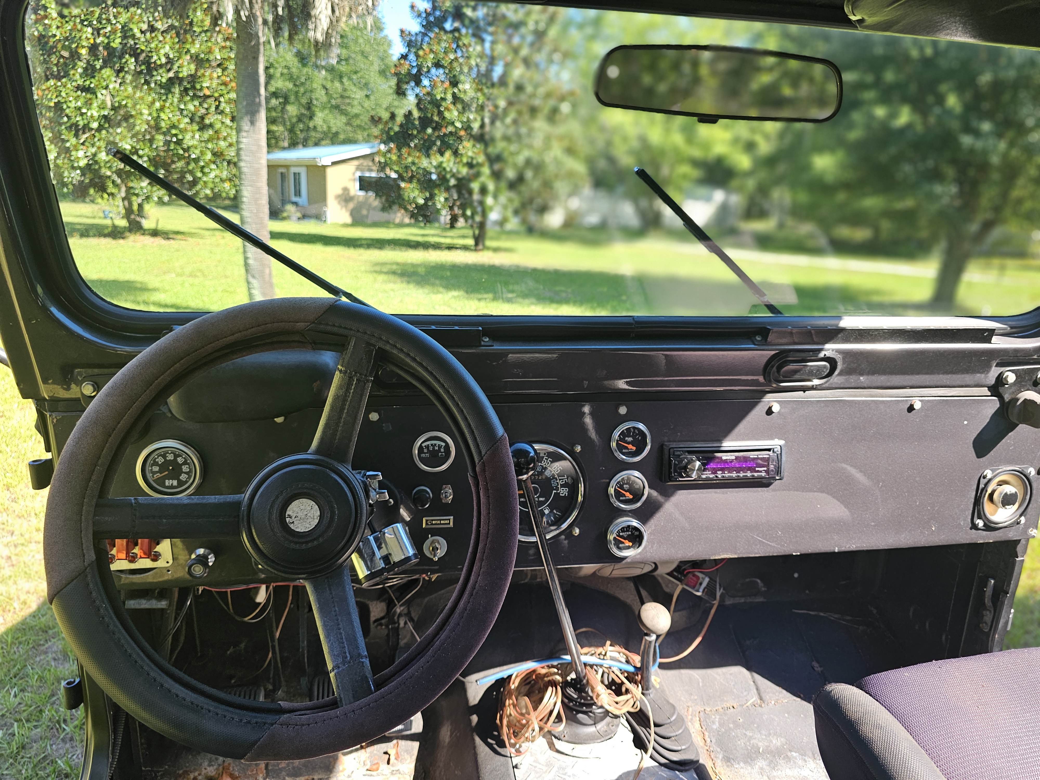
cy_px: 390
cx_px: 520
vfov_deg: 58.9
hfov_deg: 73.9
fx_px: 691
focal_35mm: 23
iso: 20
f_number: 1.7
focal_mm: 6.3
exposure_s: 1/120
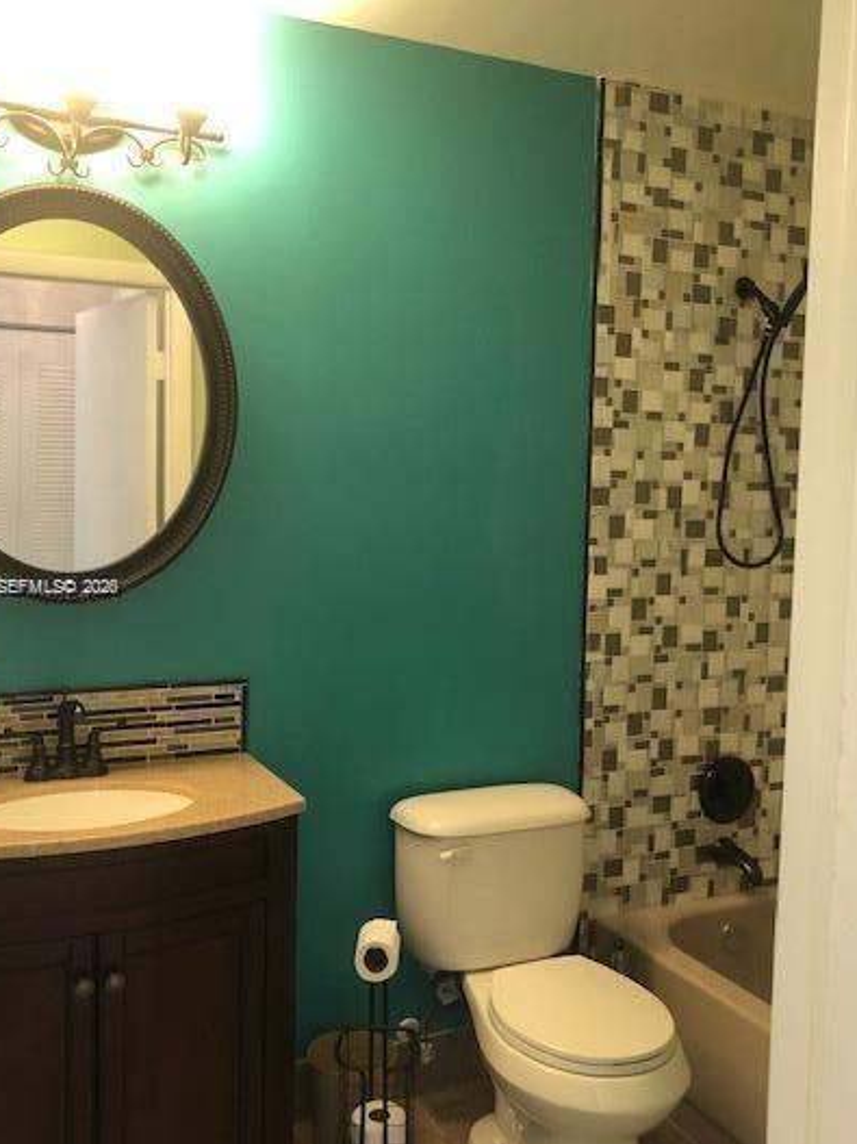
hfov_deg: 41.8
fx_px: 1123
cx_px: 423
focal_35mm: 34
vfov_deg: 54.0
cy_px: 588
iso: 40
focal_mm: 3.99
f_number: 1.8
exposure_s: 1/17
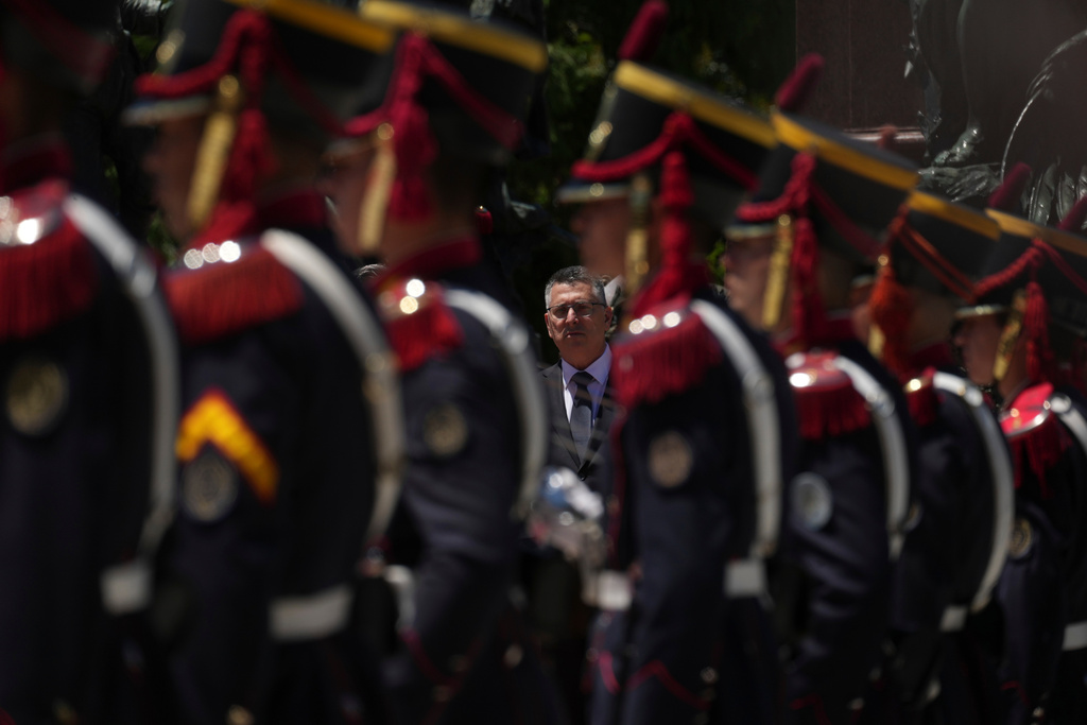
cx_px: 544
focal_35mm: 400
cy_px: 362
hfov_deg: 5.2
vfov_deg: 3.4
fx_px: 12079
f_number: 10
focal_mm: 400
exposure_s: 1/1250
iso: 400
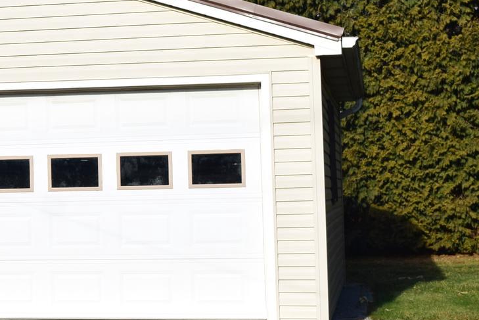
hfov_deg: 16.2
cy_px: 162
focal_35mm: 118
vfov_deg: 11.6
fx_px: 1571
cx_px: -184
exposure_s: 1/500
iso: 250
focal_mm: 28
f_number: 11
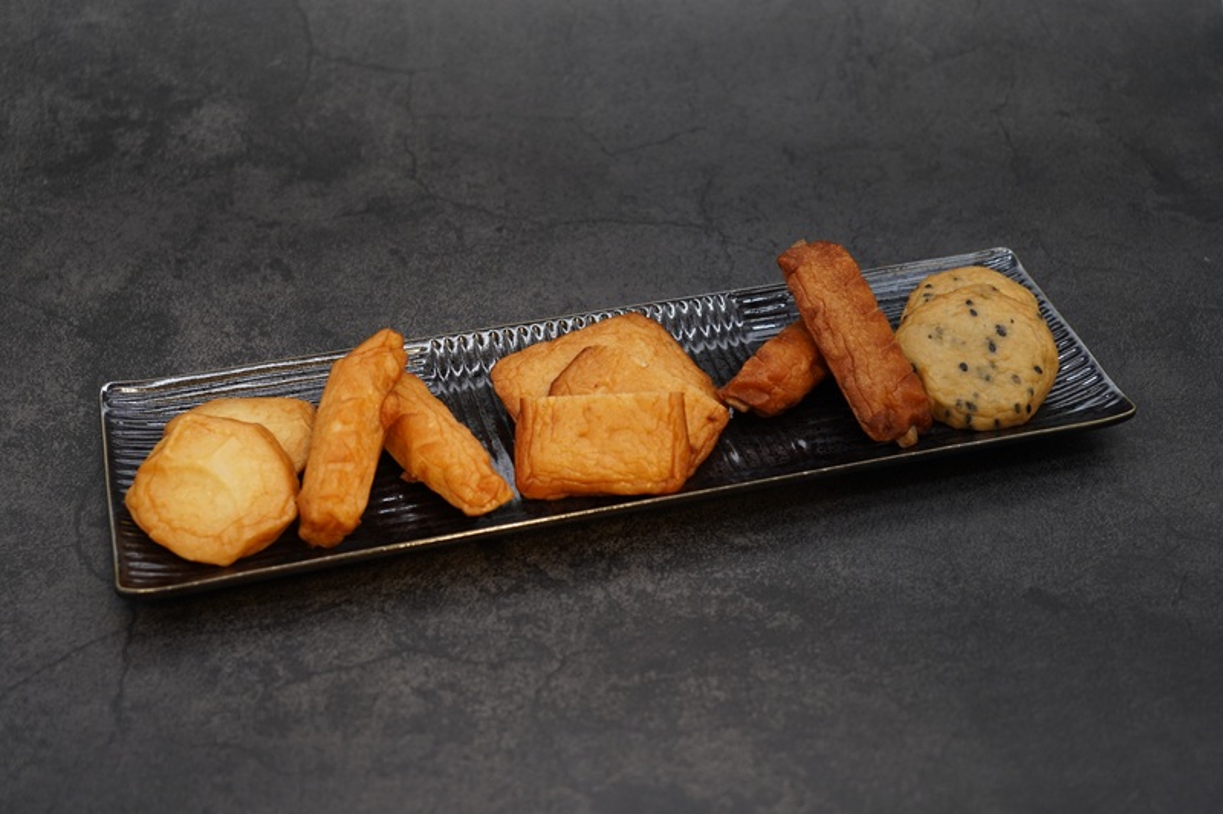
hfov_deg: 40.4
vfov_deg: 27.5
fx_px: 1664
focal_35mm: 49
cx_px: 612
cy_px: 407
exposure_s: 1/25
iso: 800
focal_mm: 49
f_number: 5.6
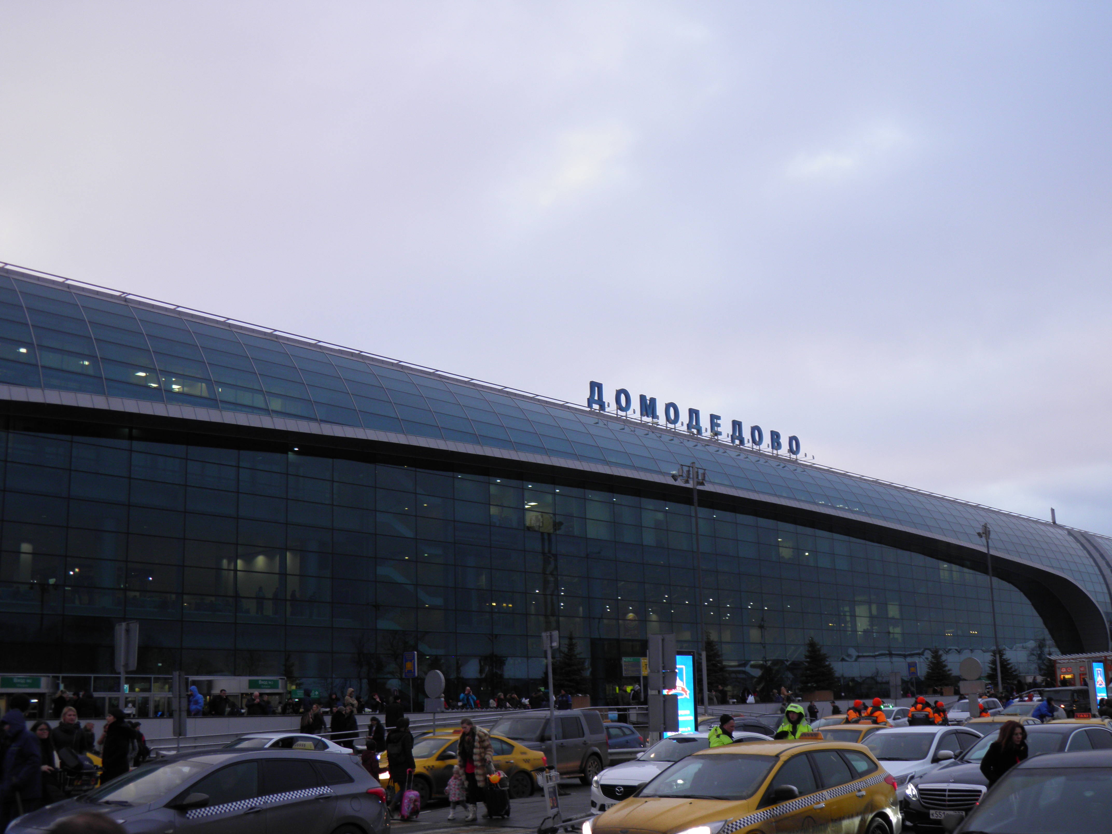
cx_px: 556
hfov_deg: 47.9
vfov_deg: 36.8
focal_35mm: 39
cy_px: 417
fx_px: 1253
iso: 50
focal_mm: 7.1
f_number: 3.2
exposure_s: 1/50
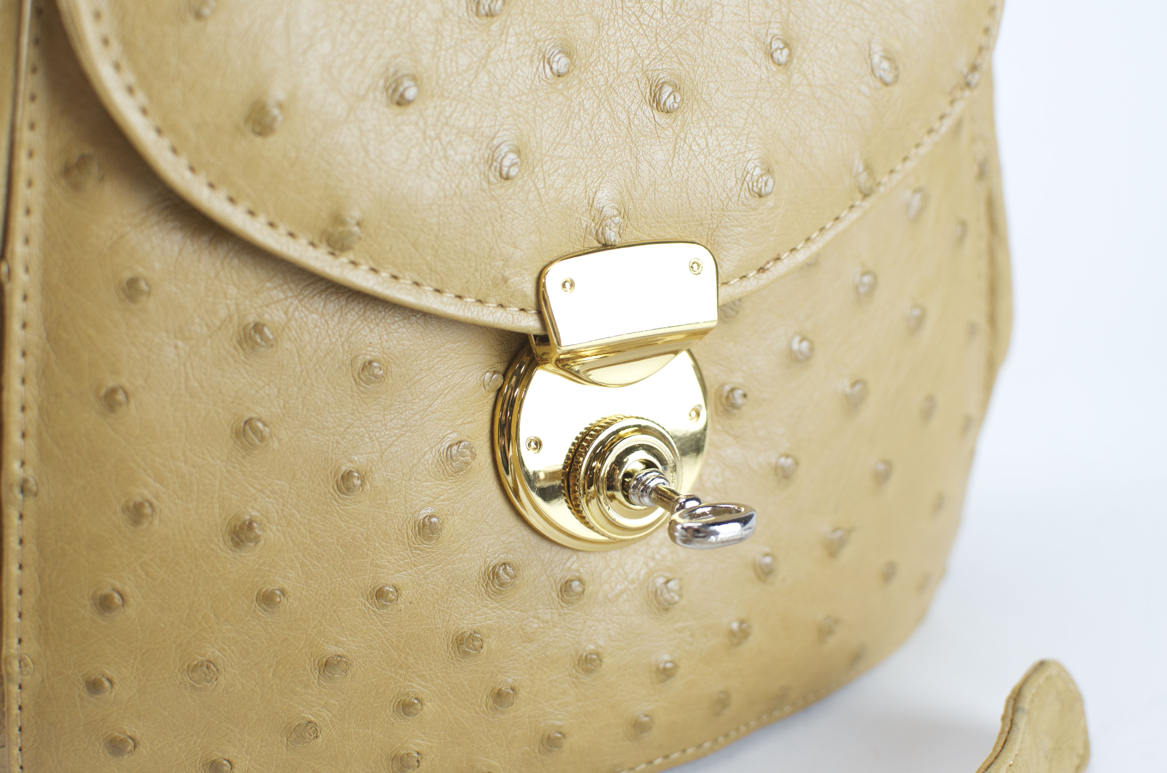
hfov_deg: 37.9
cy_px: 386
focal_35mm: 52
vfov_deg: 25.6
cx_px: 584
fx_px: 1698
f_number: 4.5
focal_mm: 35
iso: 800
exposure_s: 1/125
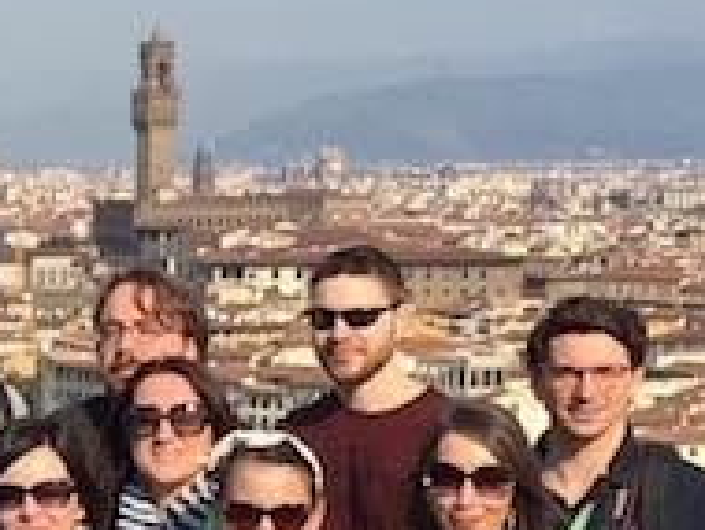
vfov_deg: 12.0
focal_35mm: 122
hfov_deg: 15.6
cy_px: 589
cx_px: -108
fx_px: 2488
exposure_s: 1/1425
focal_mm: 4.15
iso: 25
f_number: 2.2
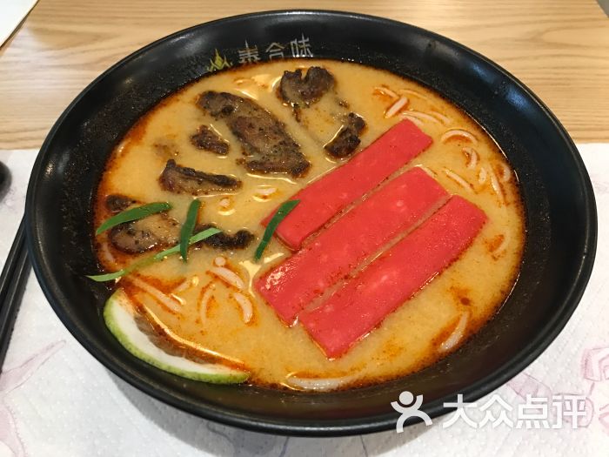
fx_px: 493
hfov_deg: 63.4
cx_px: 304
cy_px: 228
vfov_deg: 49.7
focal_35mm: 28
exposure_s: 1/17
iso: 100
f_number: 1.8
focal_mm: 3.99
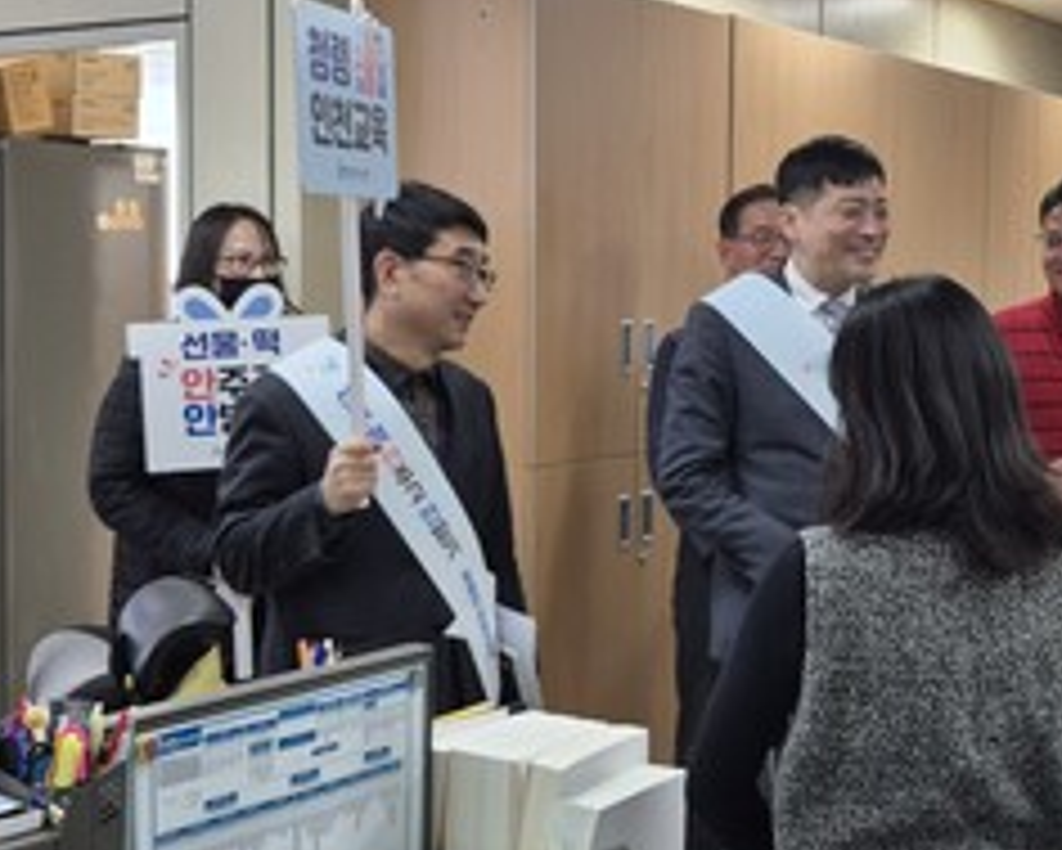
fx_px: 1792
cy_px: 391
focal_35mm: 57
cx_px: 738
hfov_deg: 32.6
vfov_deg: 26.7
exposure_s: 1/180
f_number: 1.8
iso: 100
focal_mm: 5.4
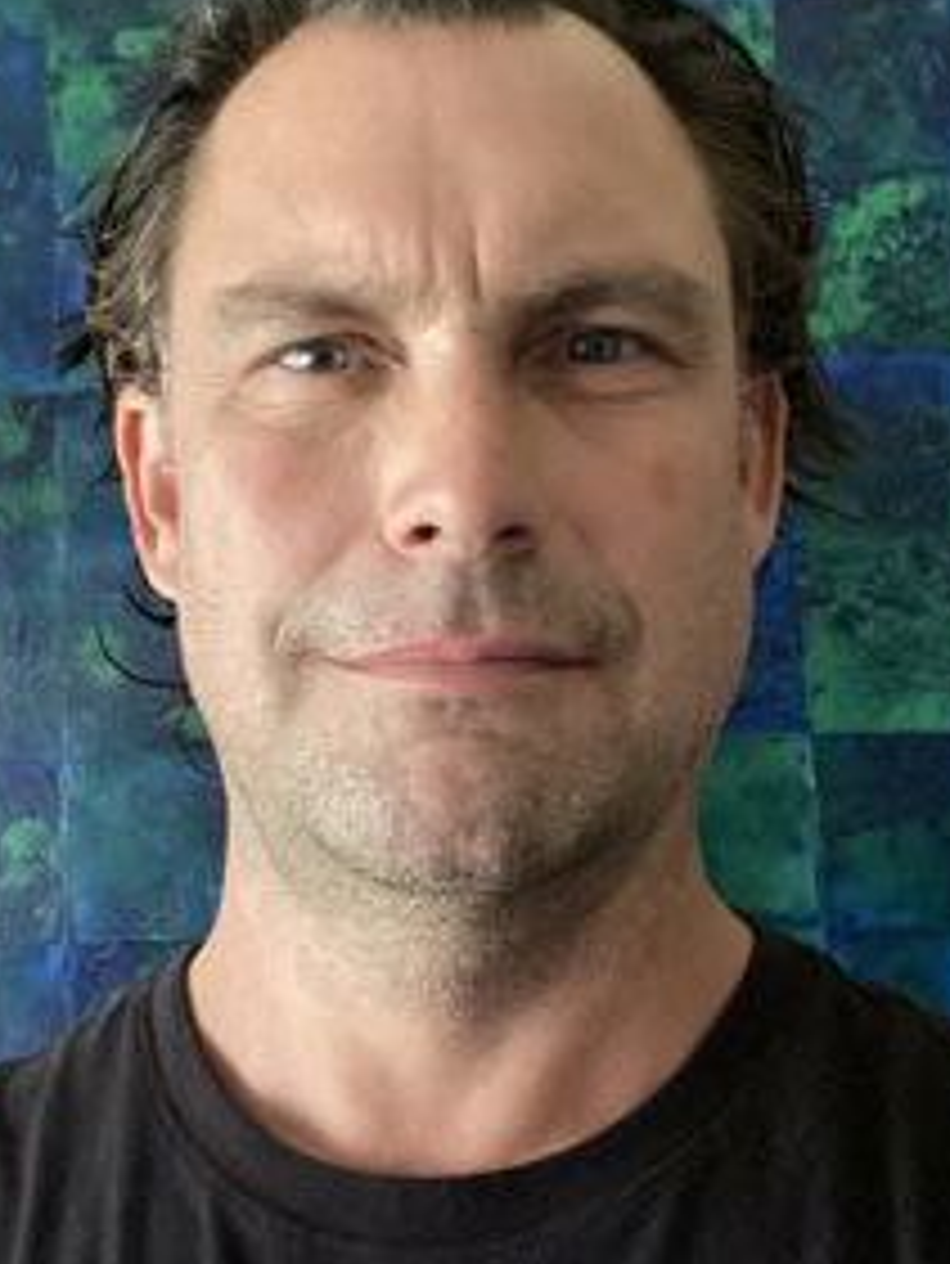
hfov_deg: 30.8
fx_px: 1719
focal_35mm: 47
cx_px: 392
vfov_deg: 40.4
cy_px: 603
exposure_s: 1/30
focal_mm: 2.71
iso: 800
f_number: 2.2
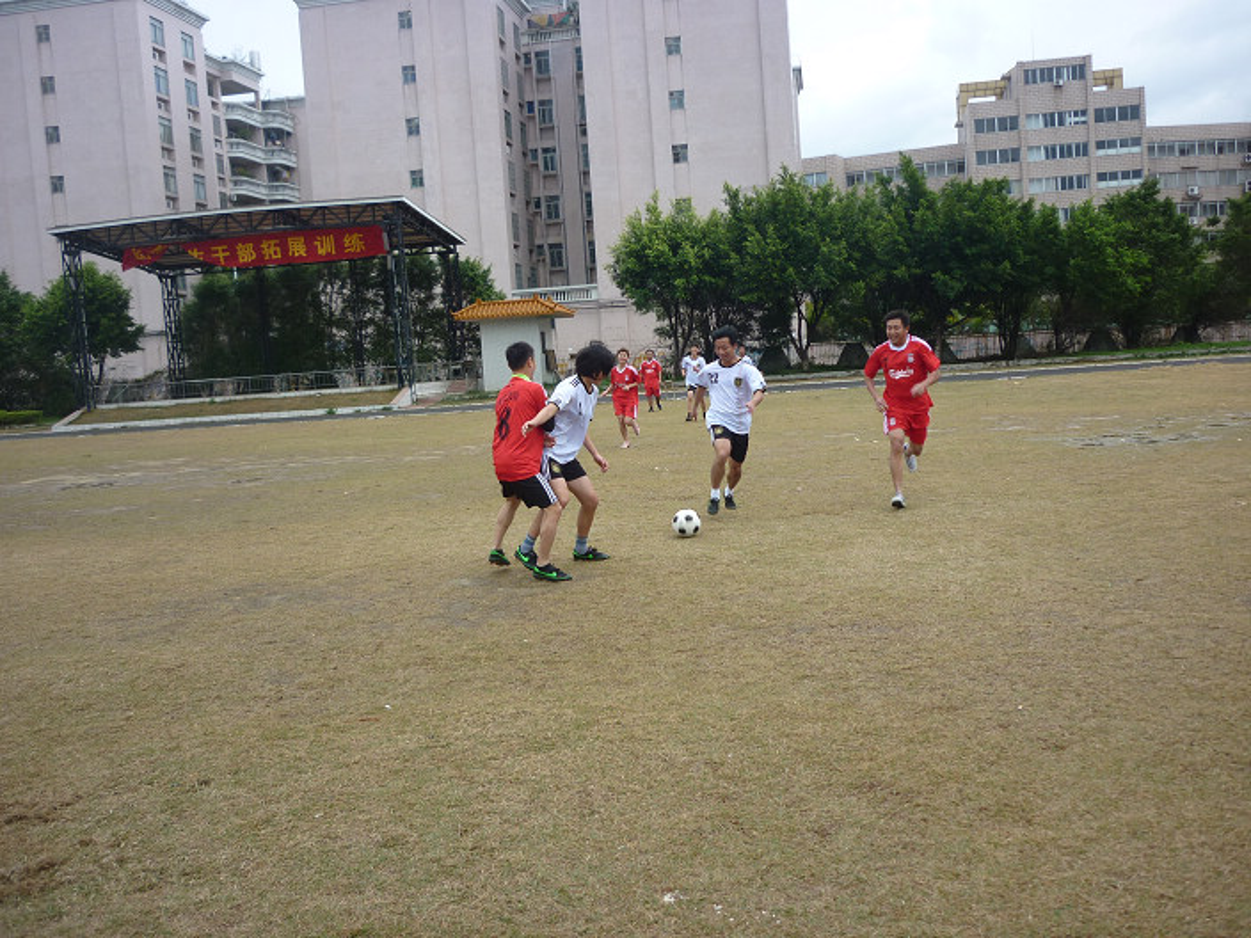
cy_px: 469
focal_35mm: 33
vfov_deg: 42.9
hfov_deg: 55.4
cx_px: 626
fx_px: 1193
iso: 80
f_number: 2.8
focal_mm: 5.5
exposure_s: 1/125
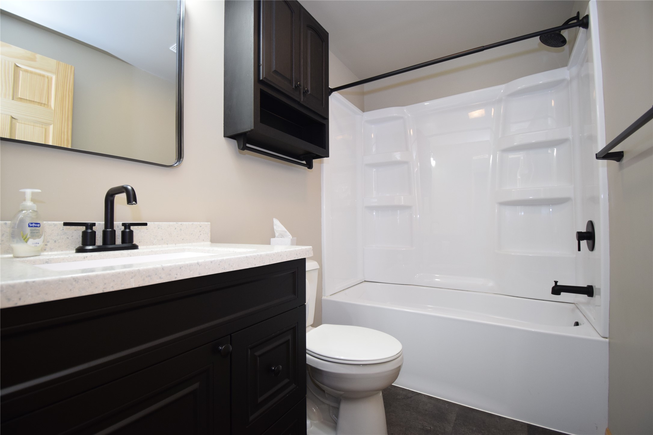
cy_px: 218
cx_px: 326
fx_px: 272
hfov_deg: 100.4
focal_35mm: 15
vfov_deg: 77.3
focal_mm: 10
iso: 720
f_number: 4.5
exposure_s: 1/60
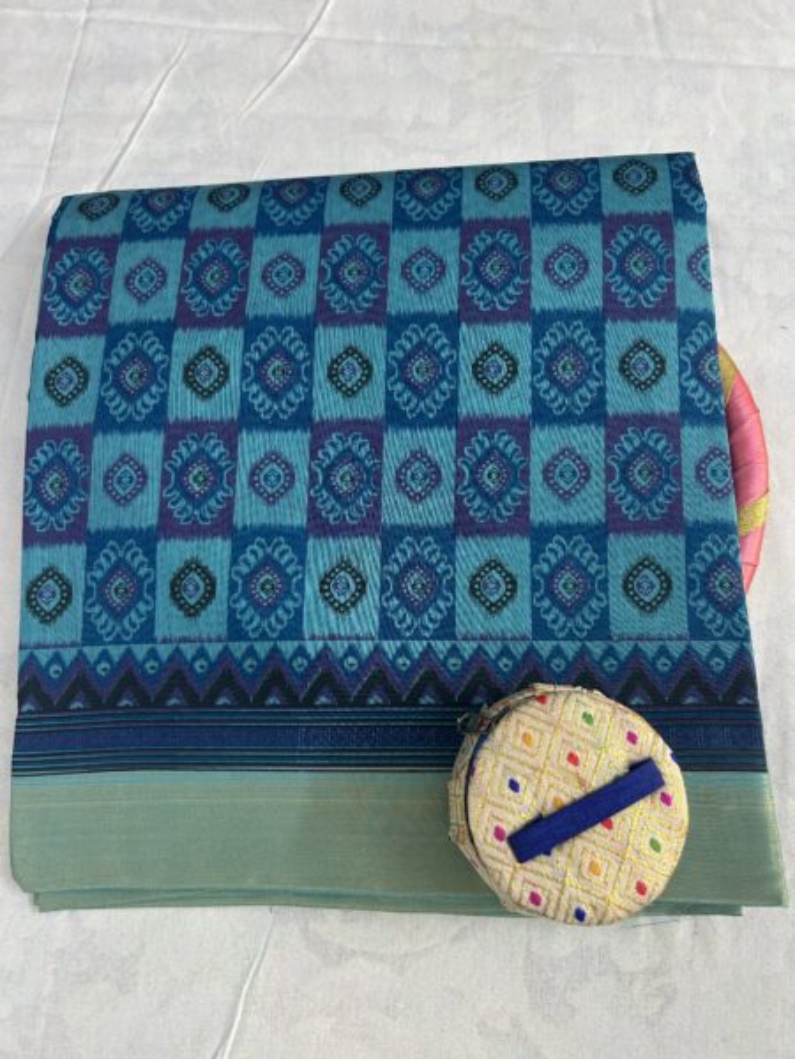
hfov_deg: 53.1
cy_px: 530
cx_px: 398
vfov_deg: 67.3
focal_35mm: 26
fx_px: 796
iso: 125
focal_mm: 5.7
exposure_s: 1/100
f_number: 1.5
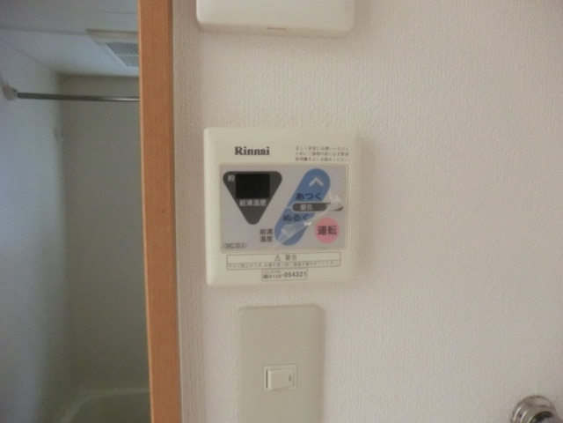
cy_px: 212
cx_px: 282
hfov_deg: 71.6
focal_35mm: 24
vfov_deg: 56.8
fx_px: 390
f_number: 3.2
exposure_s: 1/13
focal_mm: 4.3
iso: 800
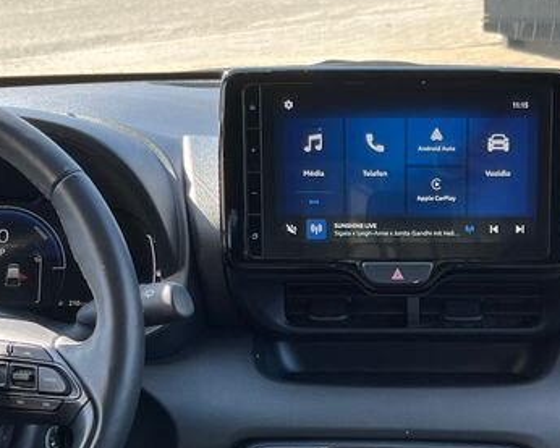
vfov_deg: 20.3
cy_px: 325
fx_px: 1243
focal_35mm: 75
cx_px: 403
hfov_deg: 25.2
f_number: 1.6
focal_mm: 5.1
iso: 40
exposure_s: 1/229
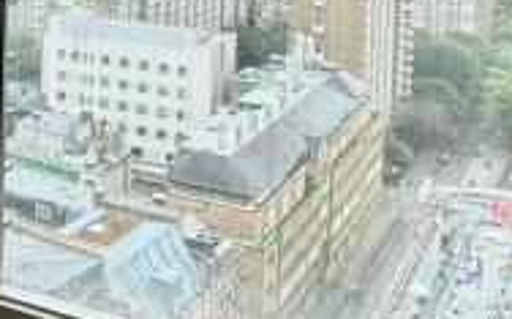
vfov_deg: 15.0
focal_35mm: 81
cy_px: -147
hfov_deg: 22.8
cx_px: -153
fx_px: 1129
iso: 80
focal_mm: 2.22
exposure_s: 1/100
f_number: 2.2
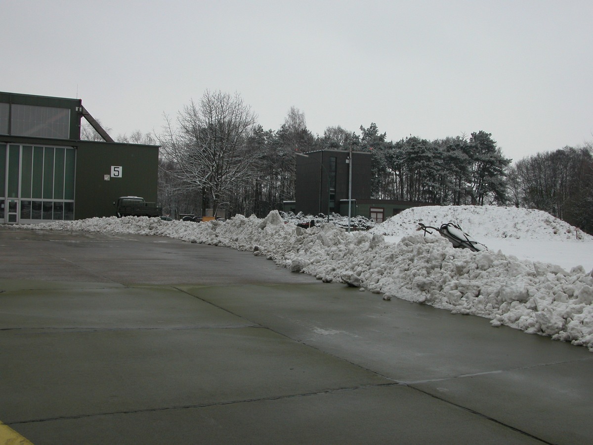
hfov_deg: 51.4
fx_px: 617
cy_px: 222
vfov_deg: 39.7
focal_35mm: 36
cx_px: 296
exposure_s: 1/447
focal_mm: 9.2
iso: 100
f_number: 4
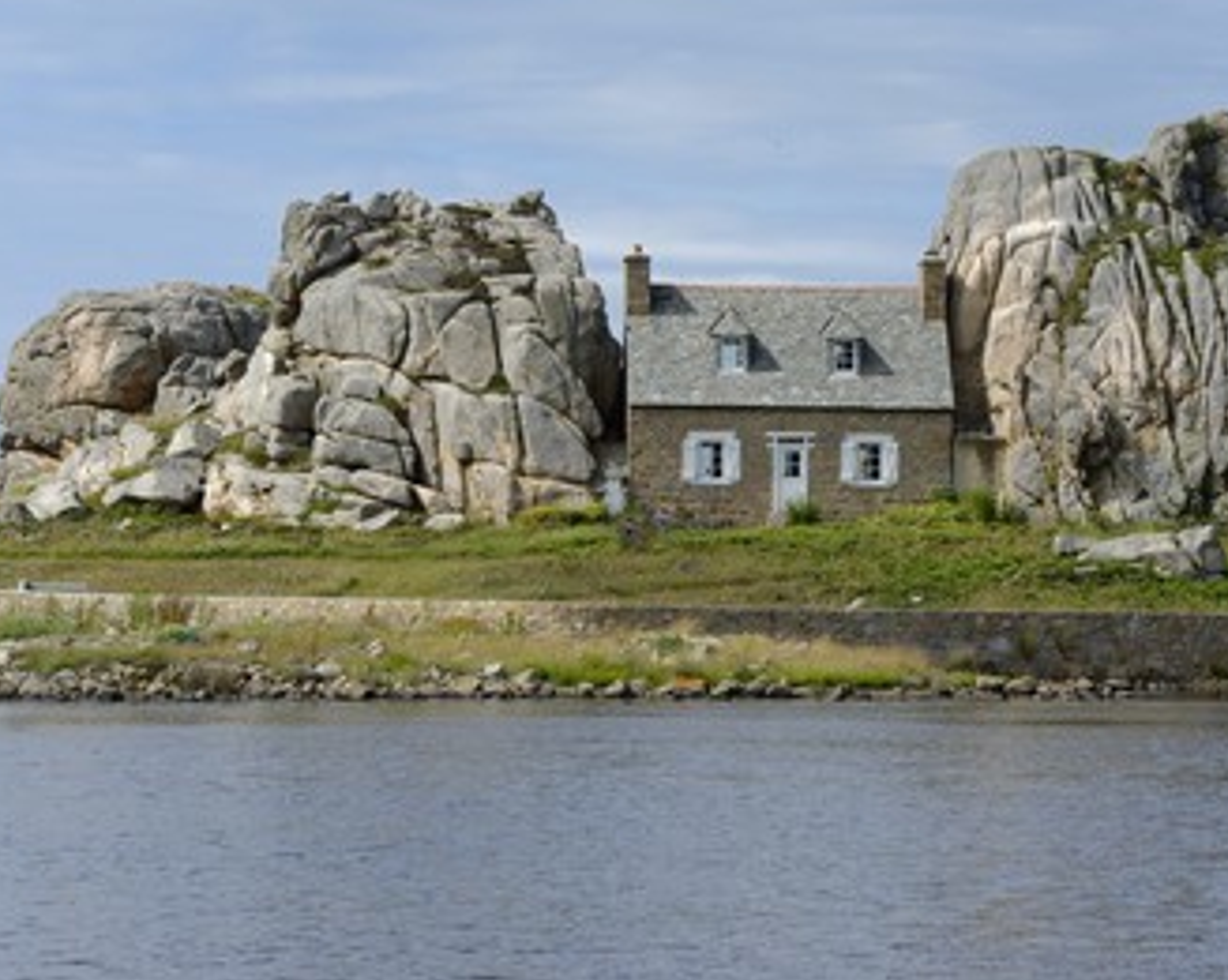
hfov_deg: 11.4
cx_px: 744
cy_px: 469
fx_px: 6137
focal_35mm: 169
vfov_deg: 9.1
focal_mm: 140
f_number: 13
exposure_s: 1/250
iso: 200
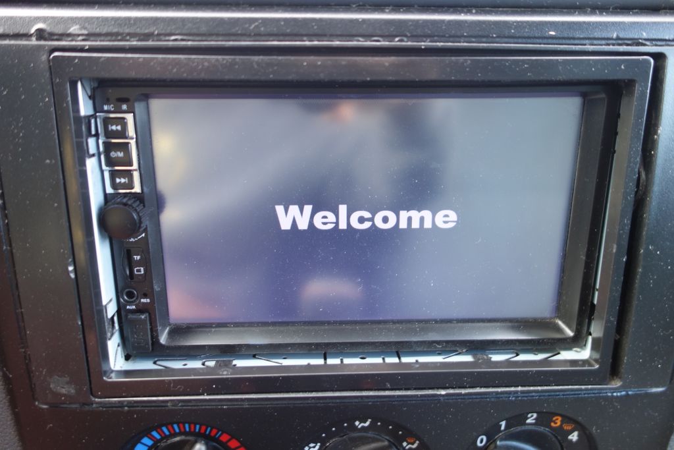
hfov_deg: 65.5
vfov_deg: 46.4
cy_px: 225
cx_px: 337
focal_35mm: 28
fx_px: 524
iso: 160
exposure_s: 1/30
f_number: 1.8
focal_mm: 10.4
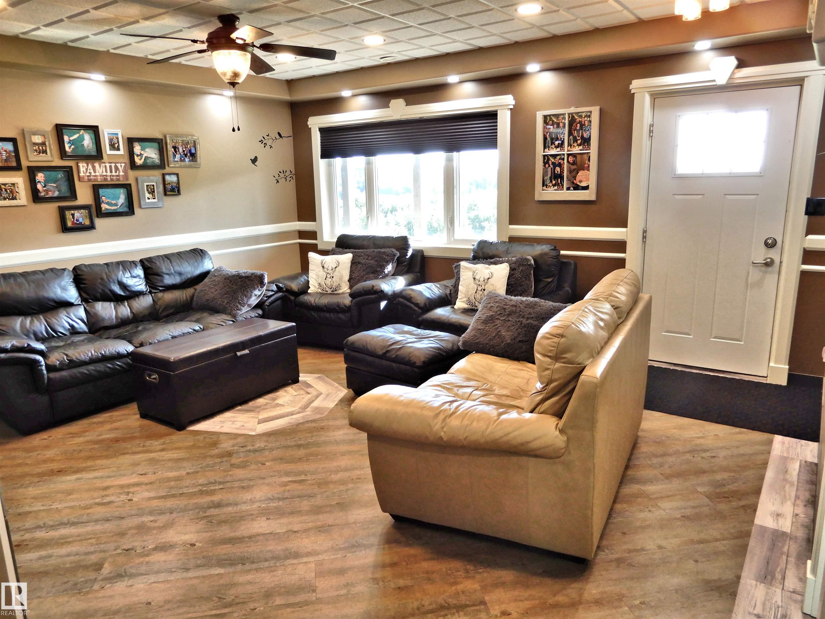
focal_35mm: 24
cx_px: 412
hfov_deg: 71.6
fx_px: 572
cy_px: 310
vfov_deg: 56.8
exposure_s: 1/30
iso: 125
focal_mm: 4.3
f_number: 3.4
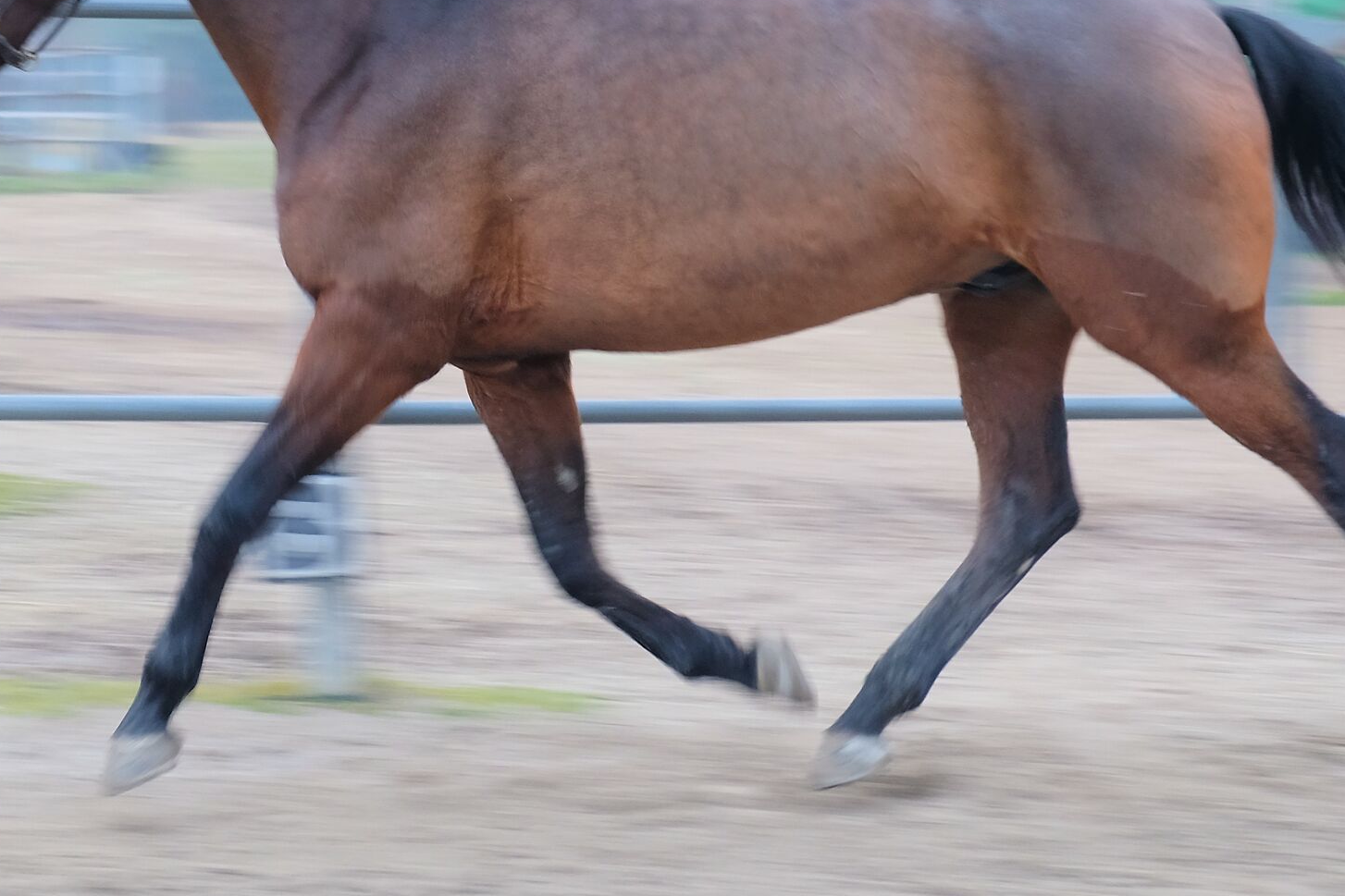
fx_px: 5118
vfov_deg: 10.0
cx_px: 578
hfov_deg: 15.0
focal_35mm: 137
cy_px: 223
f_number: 4
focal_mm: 55
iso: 640
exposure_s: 1/60
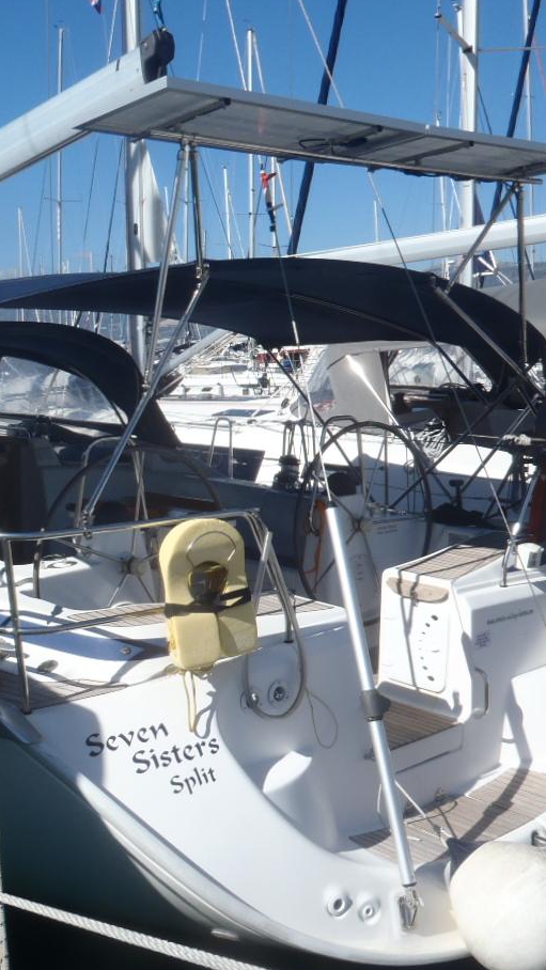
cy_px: 502
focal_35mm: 43
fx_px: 1106
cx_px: 219
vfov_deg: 47.3
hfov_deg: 27.7
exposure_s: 1/400
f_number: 5
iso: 64
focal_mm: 5
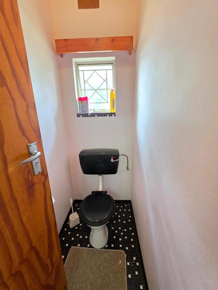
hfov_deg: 89.9
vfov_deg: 106.2
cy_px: 145
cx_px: 109
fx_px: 109
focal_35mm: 13
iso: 500
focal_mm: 2.2
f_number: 1.9
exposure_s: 1/50
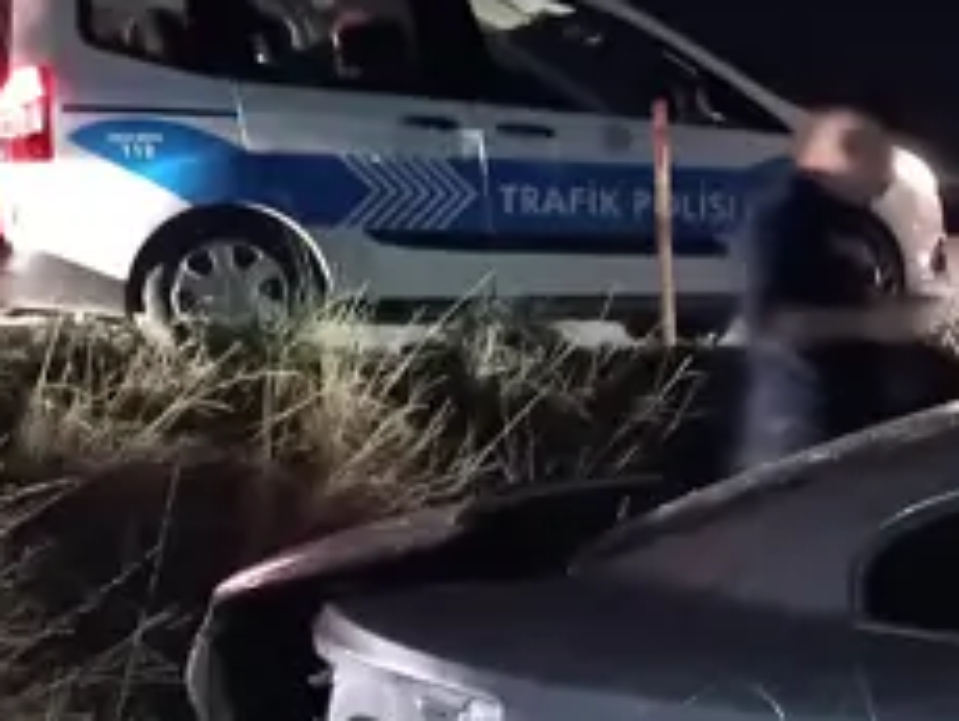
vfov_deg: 15.8
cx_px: 1518
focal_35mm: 93
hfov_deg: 18.3
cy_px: 604
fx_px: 2579
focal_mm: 6.14
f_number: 1.6
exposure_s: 1/20
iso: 10000
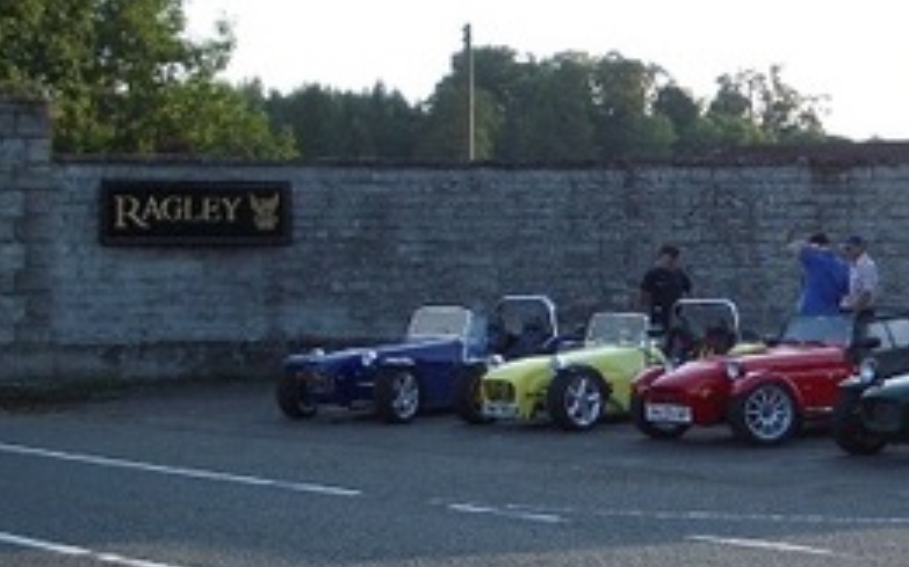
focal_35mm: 91
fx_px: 2254
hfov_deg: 22.3
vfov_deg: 14.3
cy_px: 383
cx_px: 808
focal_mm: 5.8
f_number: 2.6
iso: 50
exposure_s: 1/400
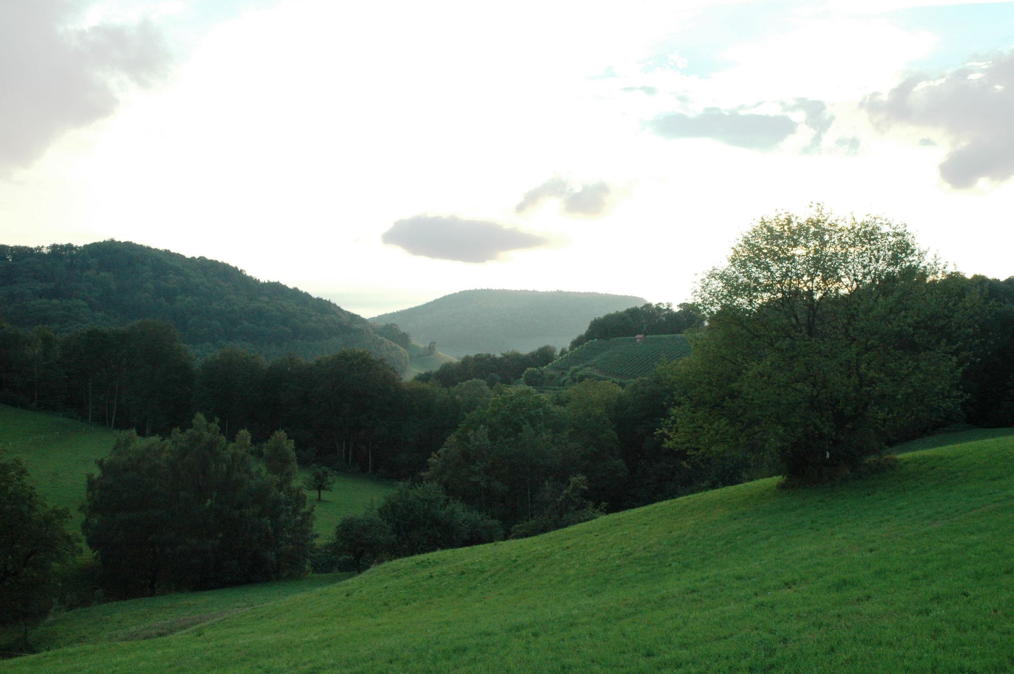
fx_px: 1224
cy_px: 337
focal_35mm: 44
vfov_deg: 30.8
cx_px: 507
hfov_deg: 45.0
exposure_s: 1/60
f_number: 9
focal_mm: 29
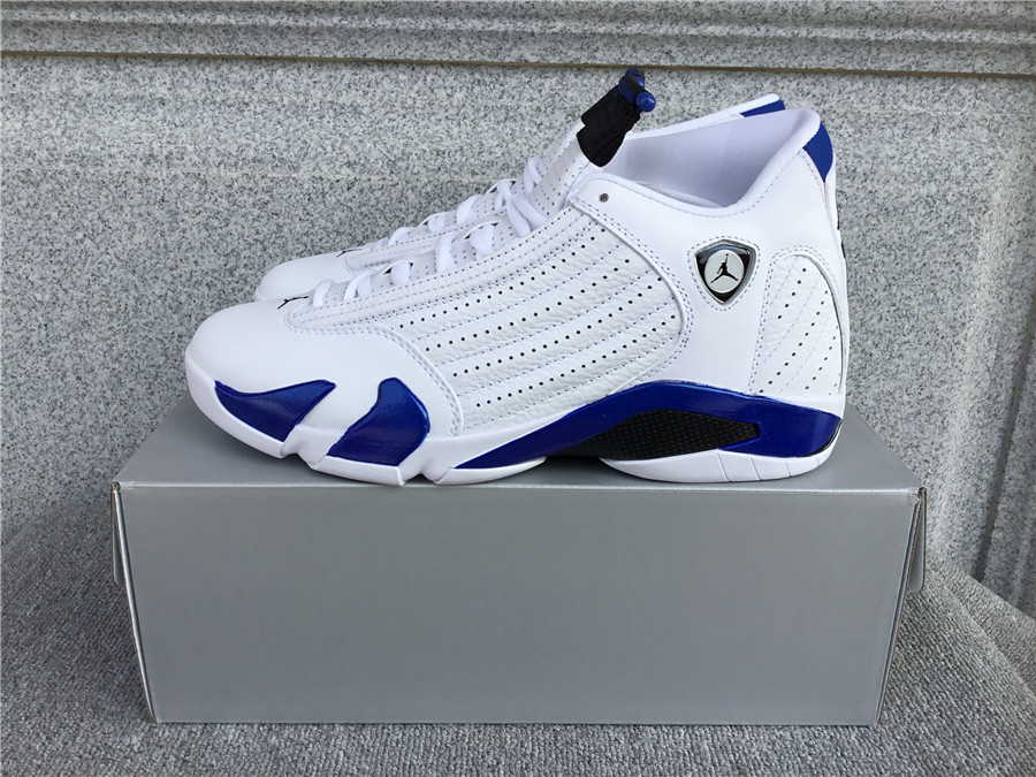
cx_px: 518
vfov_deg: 45.4
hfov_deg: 58.4
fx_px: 928
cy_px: 388
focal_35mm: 31
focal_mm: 3.3
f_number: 2.4
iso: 25
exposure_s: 1/762
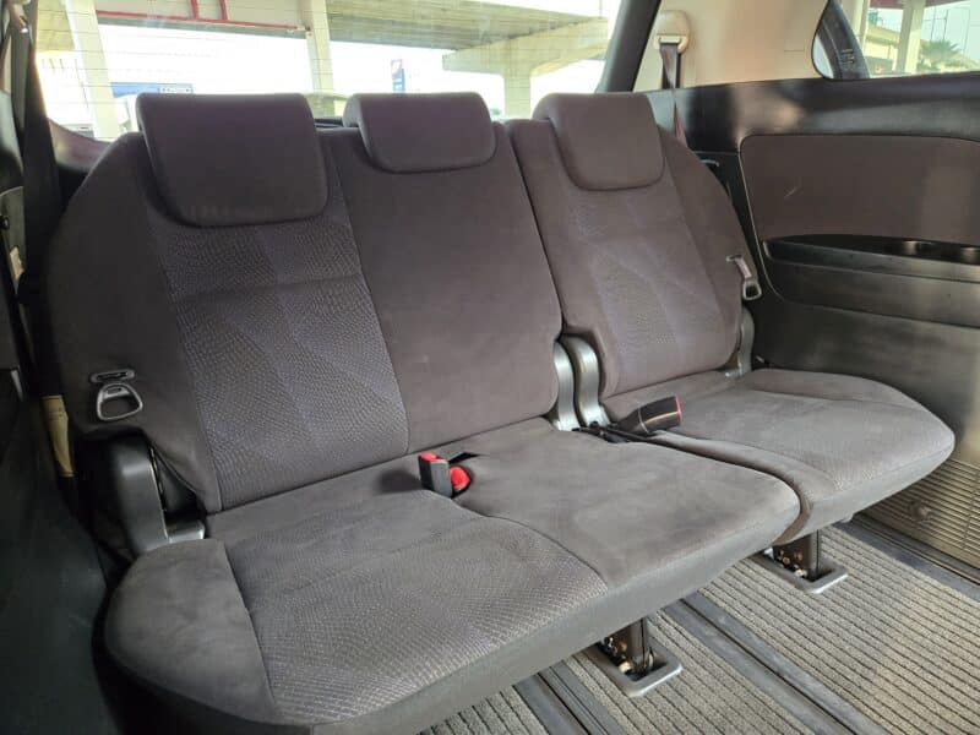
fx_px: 651
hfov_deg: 73.9
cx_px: 490
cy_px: 368
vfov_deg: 58.9
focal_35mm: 23
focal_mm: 5.4
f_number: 1.8
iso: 640
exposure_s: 1/100
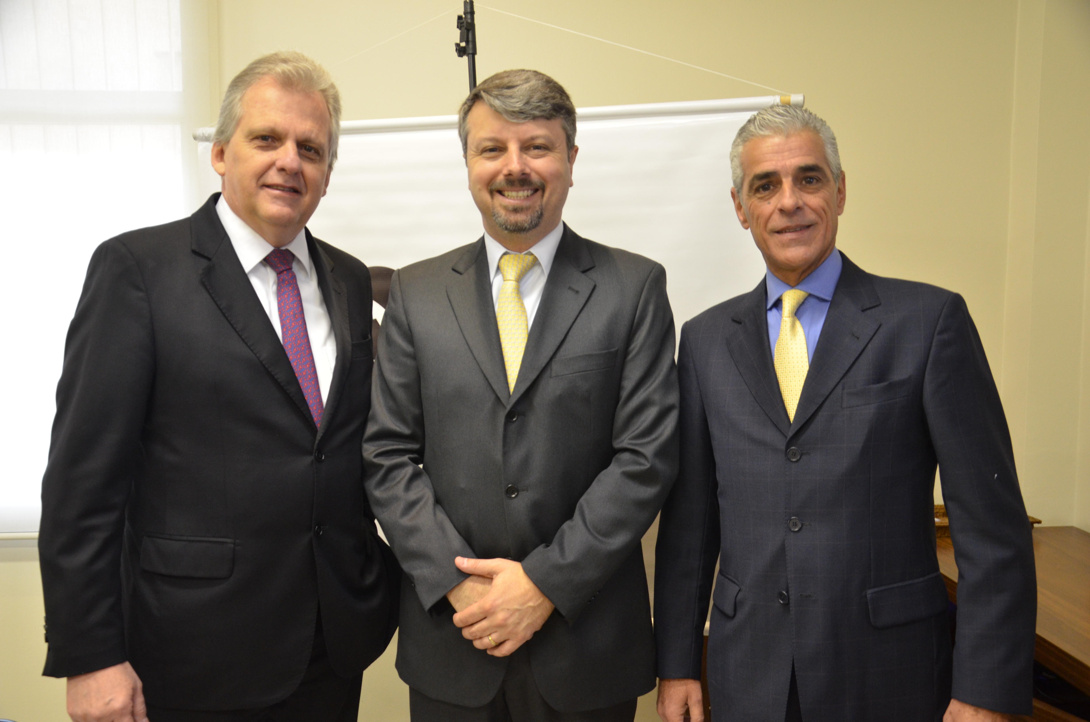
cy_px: 361
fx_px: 952
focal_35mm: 32
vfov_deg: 41.5
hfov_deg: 59.6
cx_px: 545
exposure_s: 1/40
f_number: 3.8
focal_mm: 21
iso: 1000
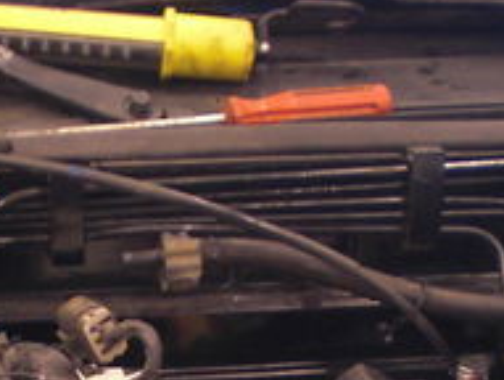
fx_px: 1853
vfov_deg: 11.1
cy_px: 615
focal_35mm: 127
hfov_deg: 15.3
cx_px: 26
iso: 200
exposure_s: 1/13
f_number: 3.1
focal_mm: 6.3
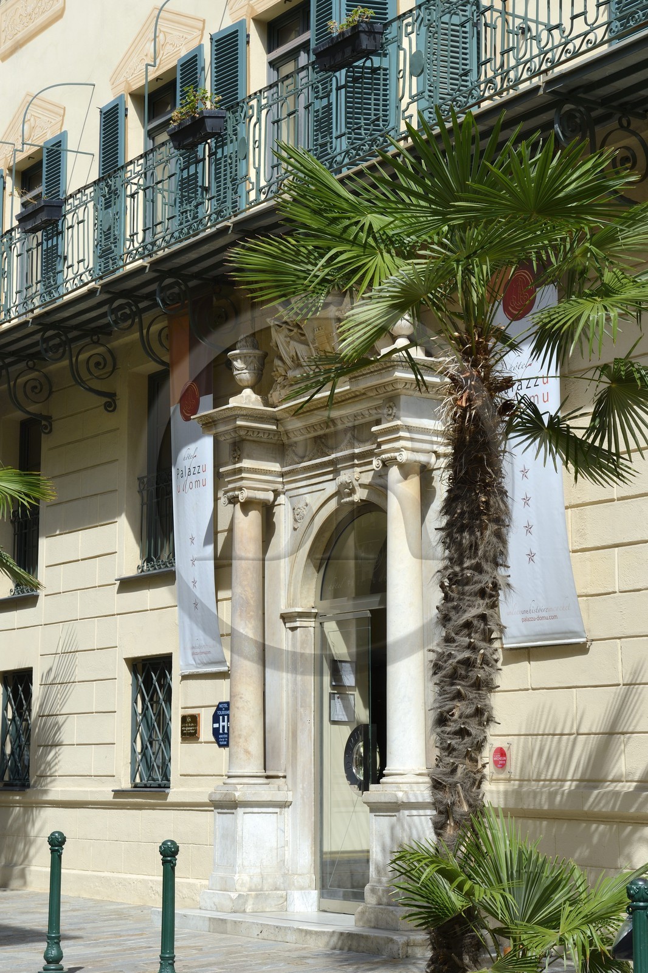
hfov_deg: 19.4
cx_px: 324
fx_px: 1891
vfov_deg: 28.8
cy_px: 486
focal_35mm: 70
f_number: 13
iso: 200
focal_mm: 70
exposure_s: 1/200
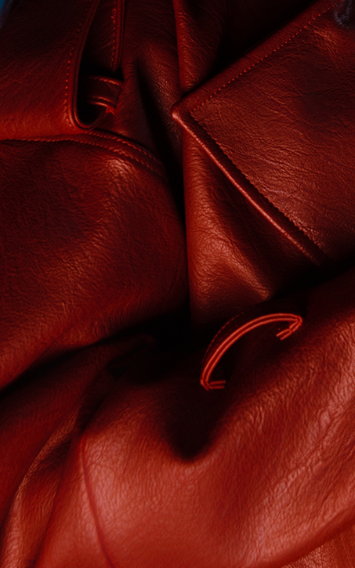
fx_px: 1254
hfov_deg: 15.9
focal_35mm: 81
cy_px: 17
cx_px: 327
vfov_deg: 24.5
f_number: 5.6
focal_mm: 32
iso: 400
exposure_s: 1/80
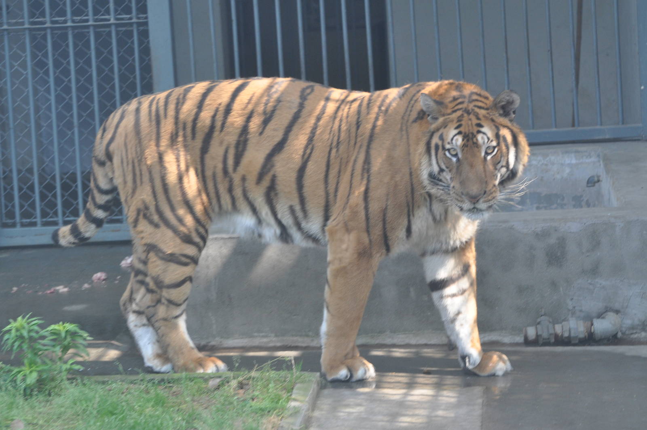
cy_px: 215
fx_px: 2208
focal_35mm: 123
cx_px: 324
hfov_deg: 16.7
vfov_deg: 11.1
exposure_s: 1/250
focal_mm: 82
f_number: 4.5
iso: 560
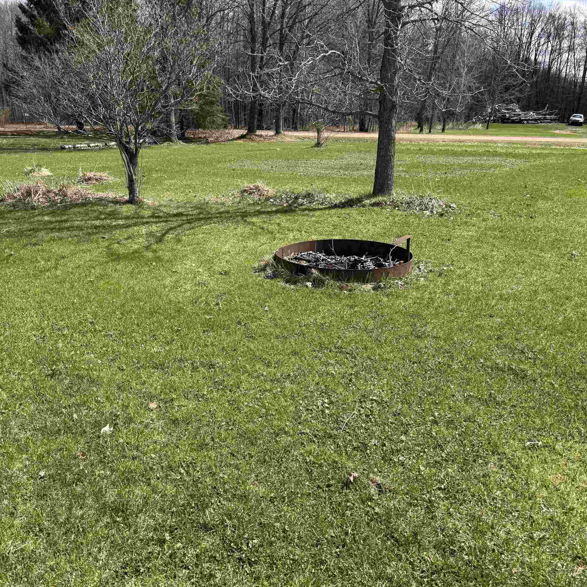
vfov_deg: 55.6
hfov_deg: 55.6
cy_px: 289
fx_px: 556
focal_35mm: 29
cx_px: 270
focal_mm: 6.76
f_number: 1.78
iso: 80
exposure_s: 1/2907
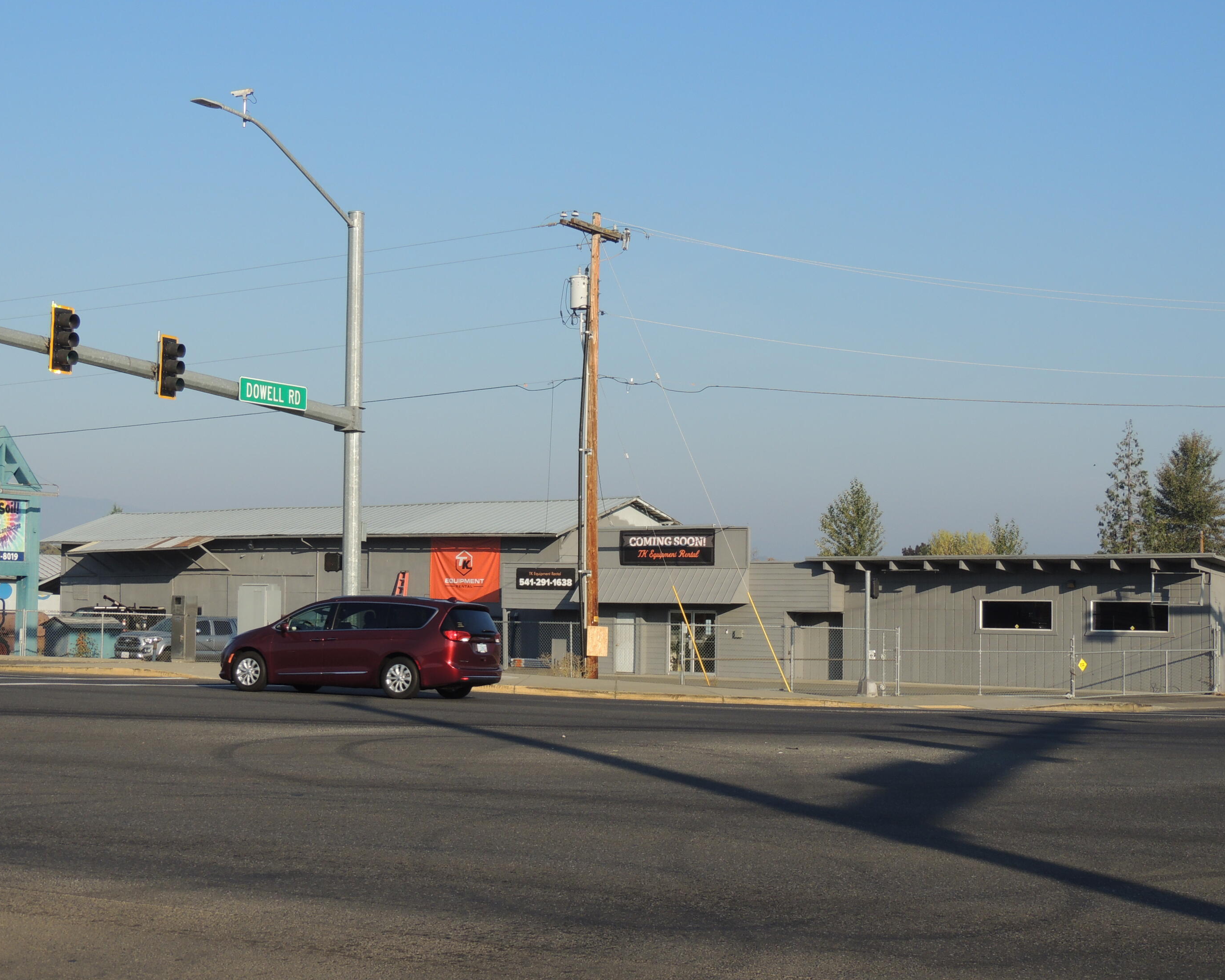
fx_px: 1921
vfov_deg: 28.6
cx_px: 577
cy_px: 490
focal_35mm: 53
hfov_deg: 35.4
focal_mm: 8.9
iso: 100
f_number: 3.6
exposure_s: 1/1000
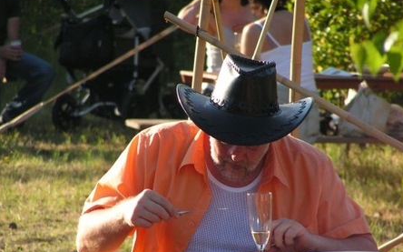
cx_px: 211
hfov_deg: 4.6
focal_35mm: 454
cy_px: 157
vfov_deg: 2.9
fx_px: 4984
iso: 64
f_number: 3.7
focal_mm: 63
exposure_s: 1/400
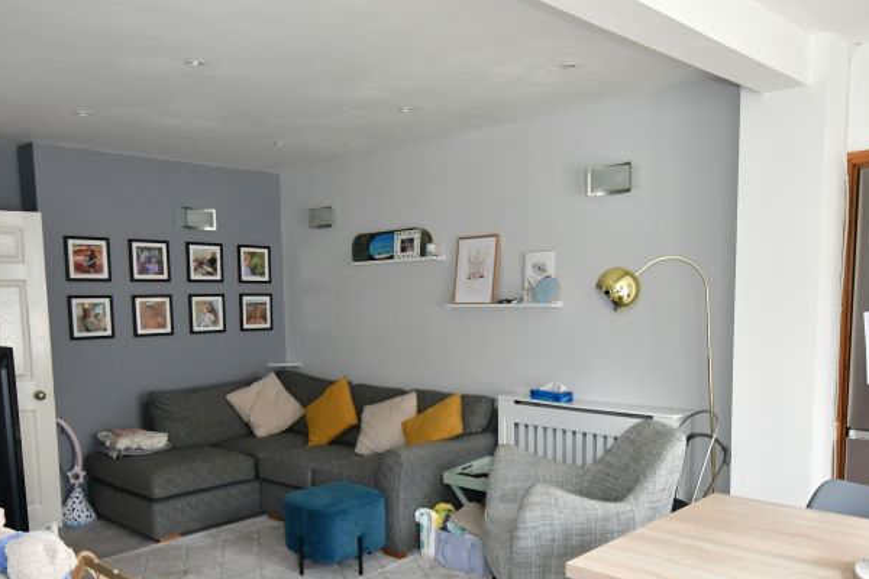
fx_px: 772
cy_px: 374
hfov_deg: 58.7
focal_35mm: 32
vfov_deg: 40.7
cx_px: 424
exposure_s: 1/50
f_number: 5.6
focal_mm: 16
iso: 800
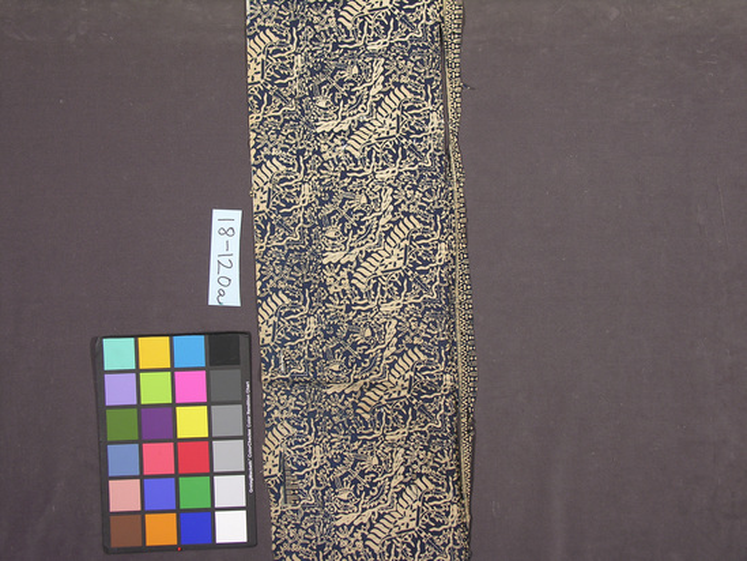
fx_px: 1166
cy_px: 280
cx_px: 374
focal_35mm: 54
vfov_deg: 27.0
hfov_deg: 35.5
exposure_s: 1/44.3
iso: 50
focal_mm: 13.8
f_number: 3.1
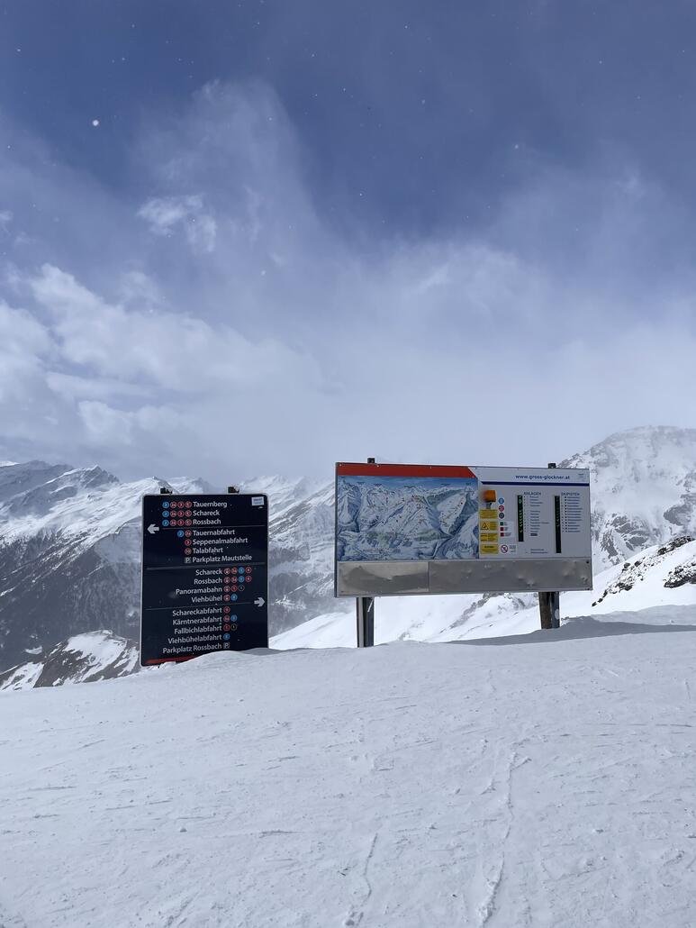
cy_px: 464
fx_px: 697
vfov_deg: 67.3
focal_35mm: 26
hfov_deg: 53.1
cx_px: 348
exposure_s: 1/20408
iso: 32
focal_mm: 4.2
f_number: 1.6
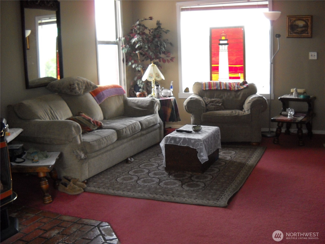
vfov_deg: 35.1
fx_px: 385
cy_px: 122
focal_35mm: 41
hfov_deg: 45.8
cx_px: 162
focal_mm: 6.72
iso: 400
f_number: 3.1
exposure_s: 1/30
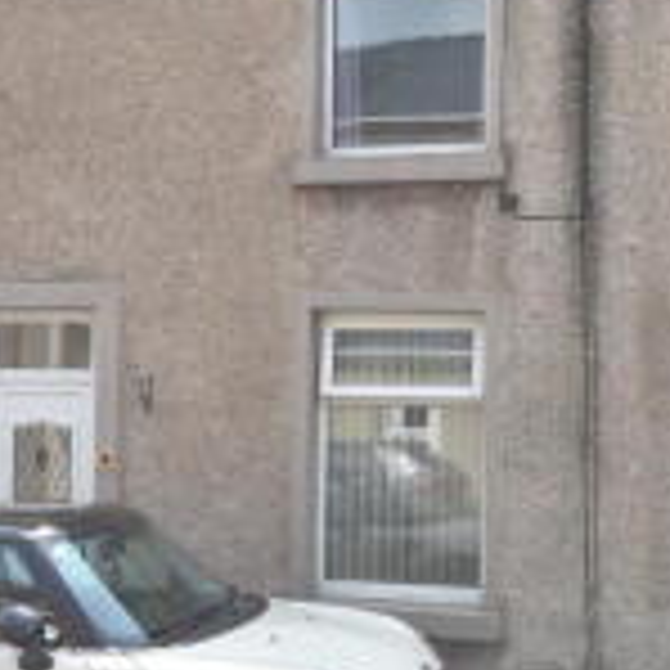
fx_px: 1423
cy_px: 322
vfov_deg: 26.5
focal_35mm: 65
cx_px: 331
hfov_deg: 26.5
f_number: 8
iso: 280
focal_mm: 16
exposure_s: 1/500
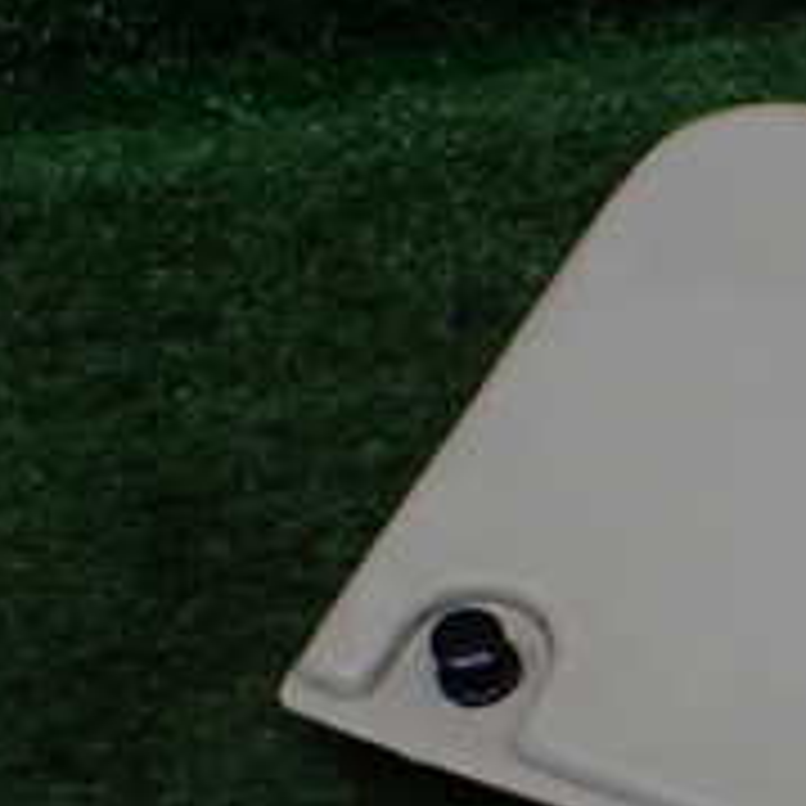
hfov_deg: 17.8
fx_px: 2345
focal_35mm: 89
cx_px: 1148
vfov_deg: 18.9
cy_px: 820
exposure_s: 1/125
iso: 160
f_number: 2.3
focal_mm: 5.4
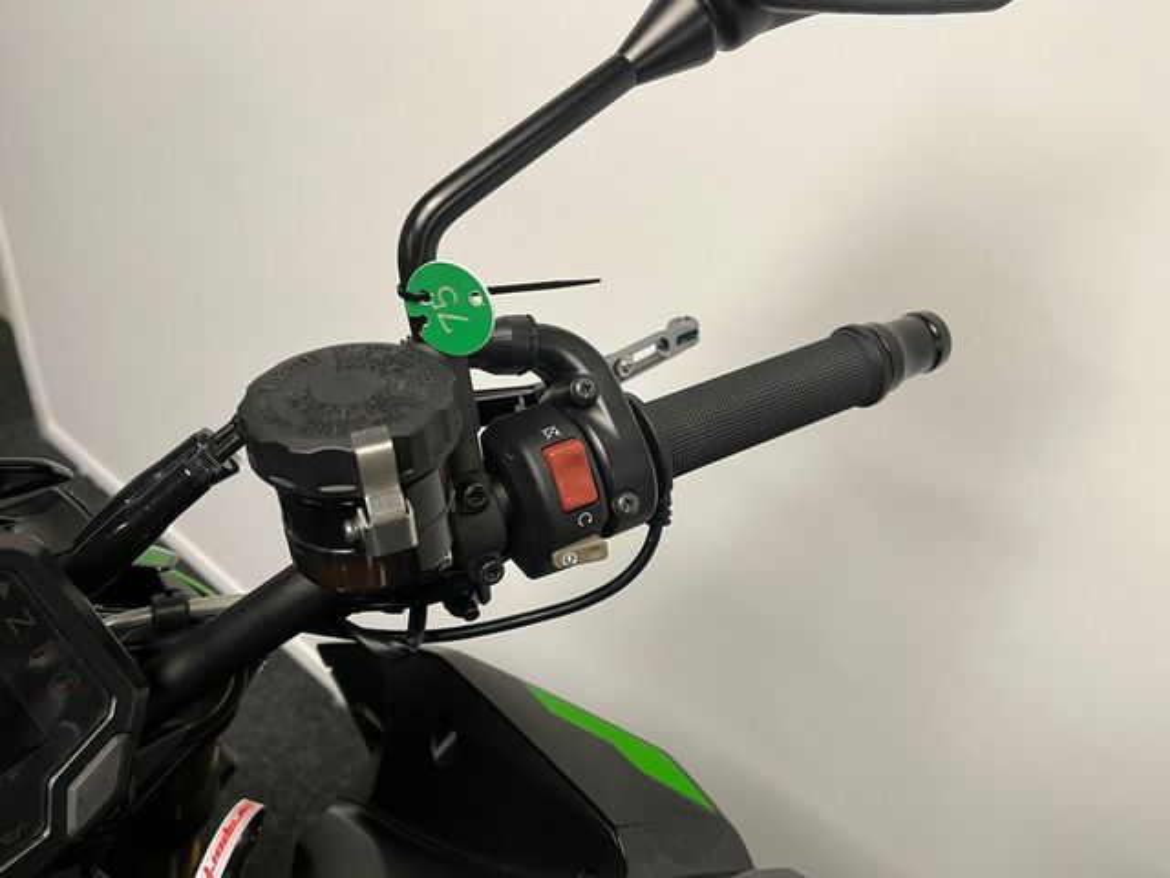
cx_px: 585
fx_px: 879
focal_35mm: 26
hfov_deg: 67.3
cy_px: 439
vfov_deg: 53.1
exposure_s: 1/50
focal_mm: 5.1
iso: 80
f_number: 1.6
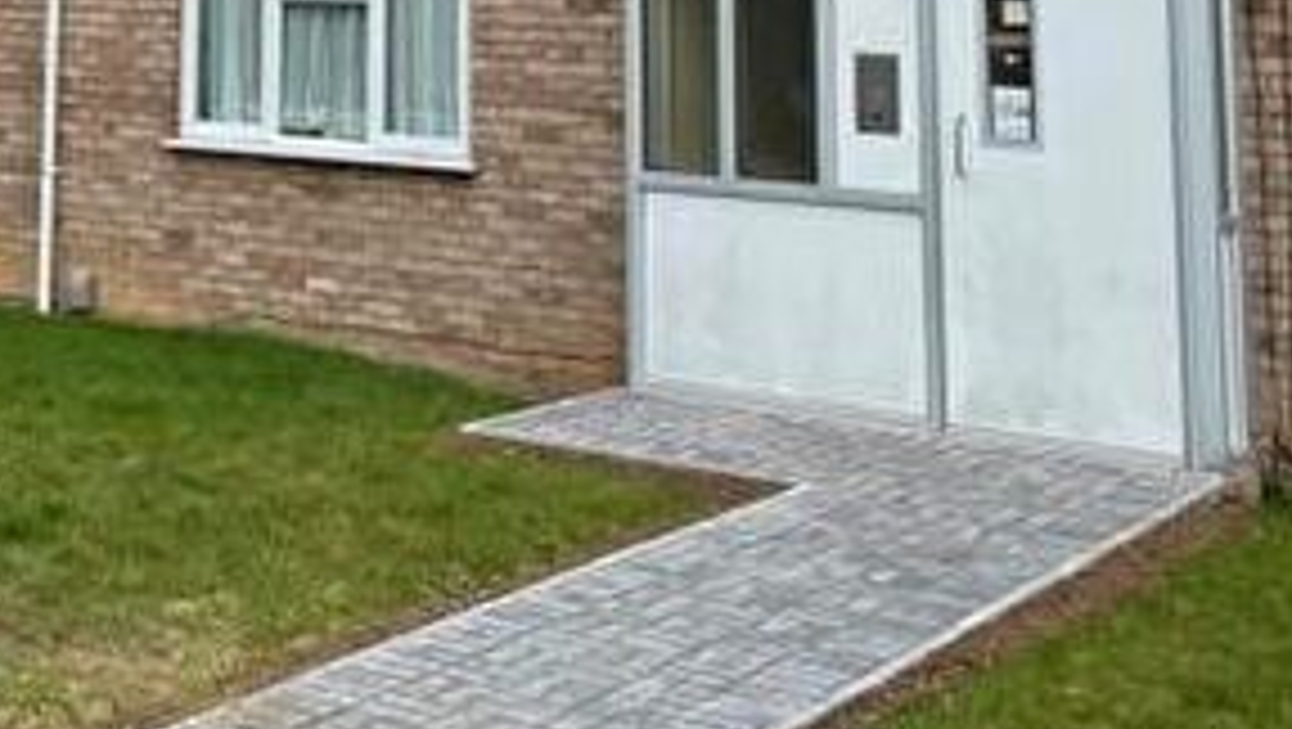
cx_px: 99
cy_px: -290
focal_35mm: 69
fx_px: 2366
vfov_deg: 16.3
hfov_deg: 29.2
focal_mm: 4.2
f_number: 1.6
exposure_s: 1/1043
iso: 32
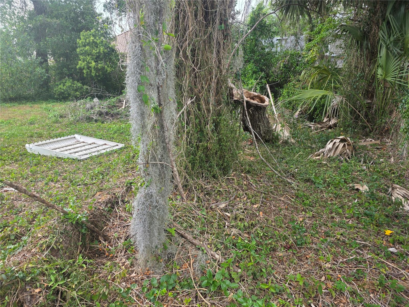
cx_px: 204
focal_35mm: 23
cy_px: 154
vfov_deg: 58.9
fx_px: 272
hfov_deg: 73.9
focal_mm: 6.3
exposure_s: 1/180
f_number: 1.7
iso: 20
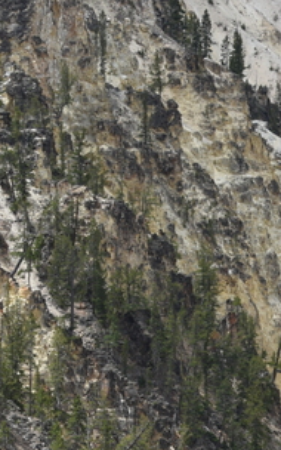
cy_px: 600
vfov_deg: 6.7
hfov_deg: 4.2
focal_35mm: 309
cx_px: 599
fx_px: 3786
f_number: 8
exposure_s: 1/250
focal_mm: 72
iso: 100
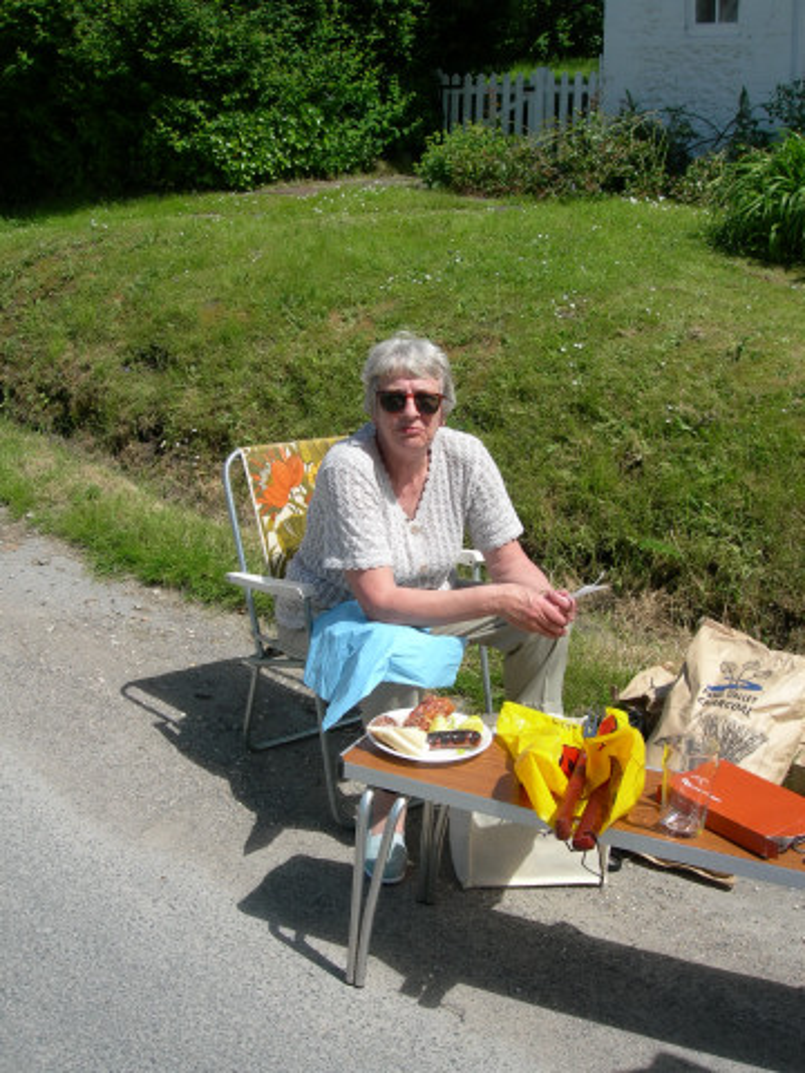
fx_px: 1178
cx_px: 402
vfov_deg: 49.0
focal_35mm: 38
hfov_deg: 37.7
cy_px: 536
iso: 50
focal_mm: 7.8
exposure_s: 1/515
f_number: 4.8
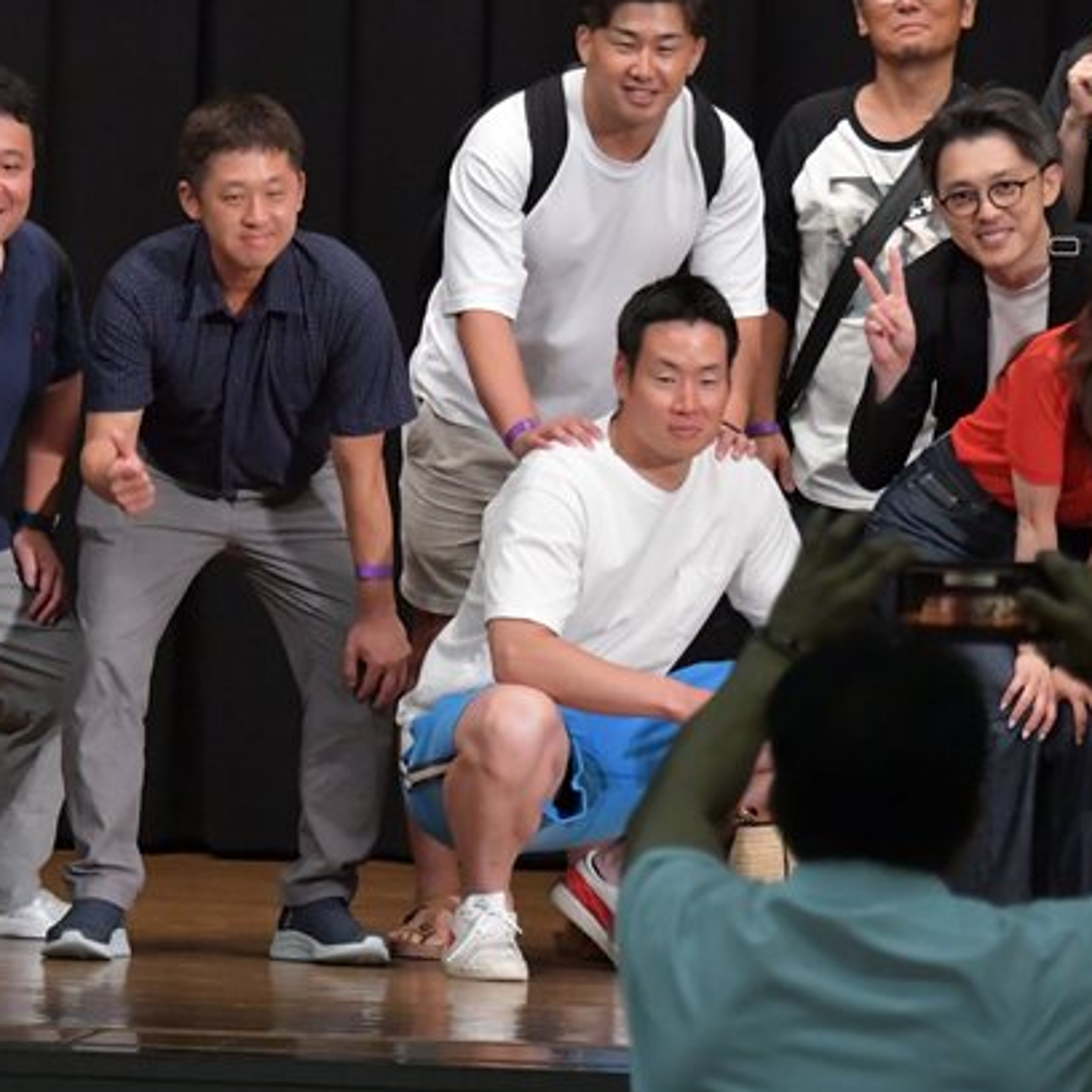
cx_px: 189
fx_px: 12492
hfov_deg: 5.0
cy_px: 538
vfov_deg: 5.0
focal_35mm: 350
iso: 6400
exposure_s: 1/400
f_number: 5.6
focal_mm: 145
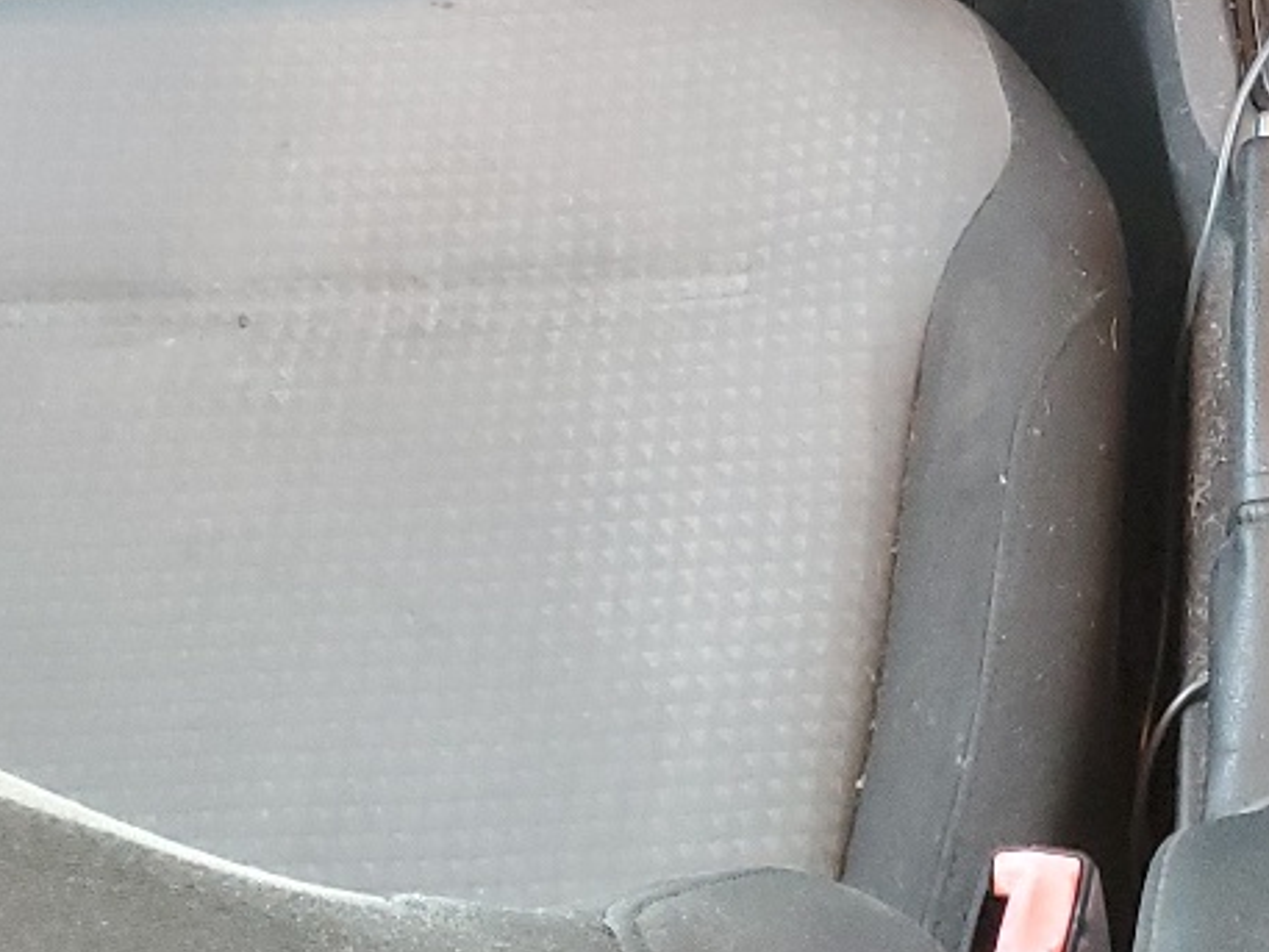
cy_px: -80
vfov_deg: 15.8
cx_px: 1272
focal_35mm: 91
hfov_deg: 20.8
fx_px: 3337
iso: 422
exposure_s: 1/60.2
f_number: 1.5
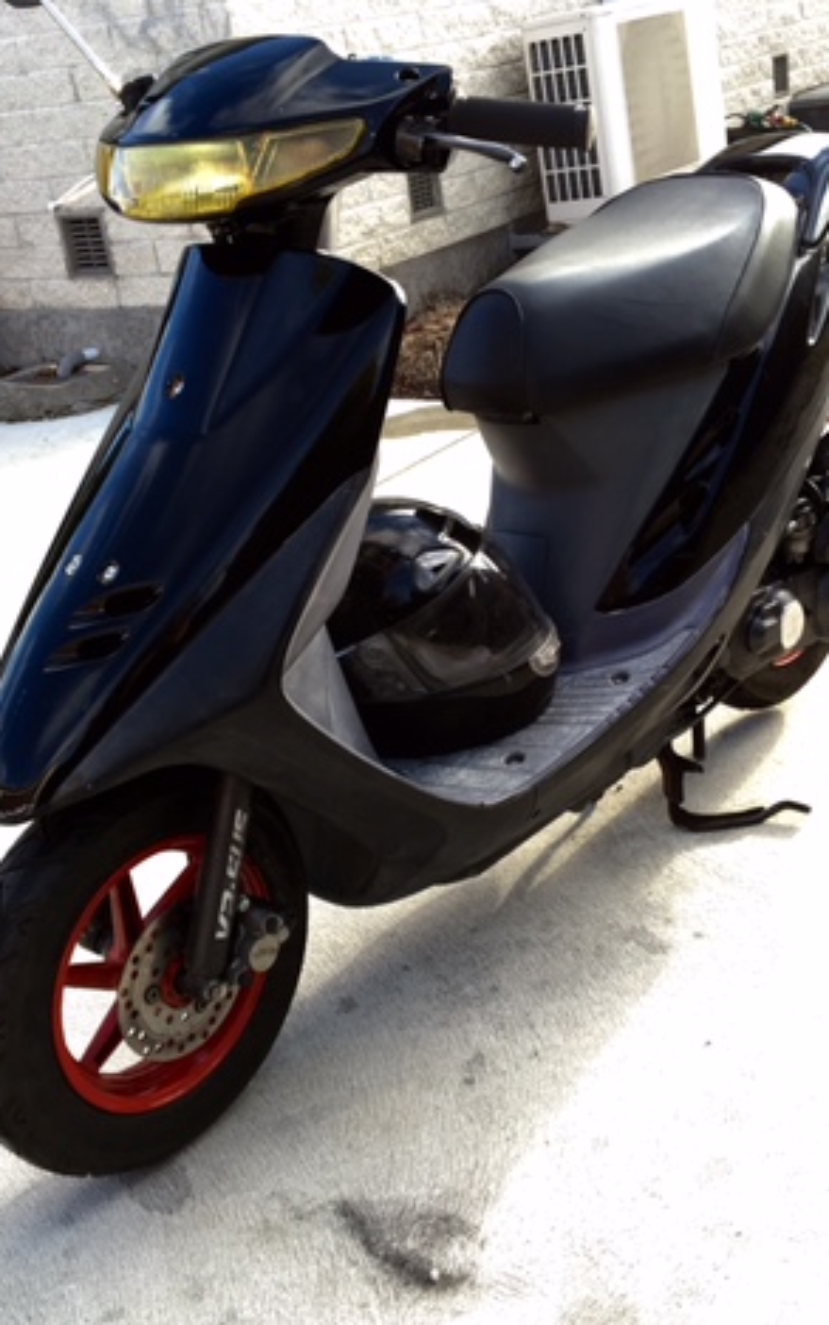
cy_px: 651
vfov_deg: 47.2
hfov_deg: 30.6
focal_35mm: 42
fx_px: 1516
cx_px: 413
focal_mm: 4.15
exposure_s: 1/100
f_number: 2.2
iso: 25
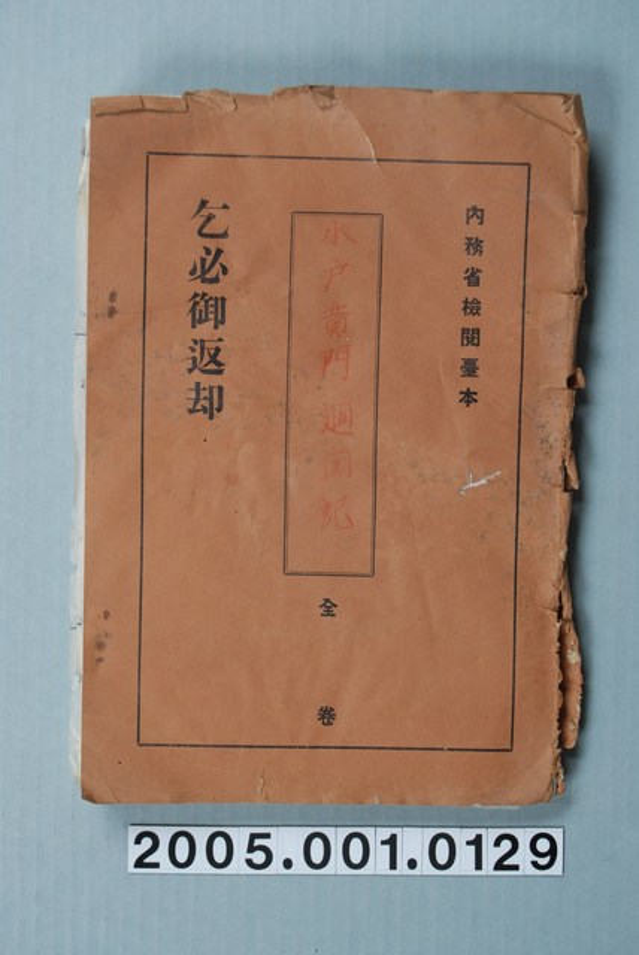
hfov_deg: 16.6
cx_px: 320
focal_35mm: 82
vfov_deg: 24.6
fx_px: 2192
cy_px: 478
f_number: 8
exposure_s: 1/125
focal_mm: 55
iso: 100
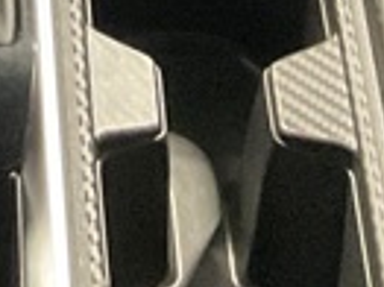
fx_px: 2361
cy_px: -624
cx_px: -255
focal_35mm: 213
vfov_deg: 6.3
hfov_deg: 9.0
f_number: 1.8
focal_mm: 3
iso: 400
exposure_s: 1/30
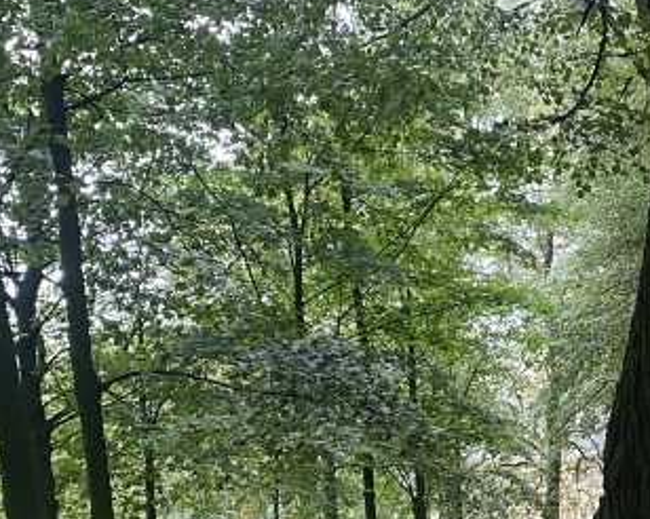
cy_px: 439
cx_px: 883
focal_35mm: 88
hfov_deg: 19.7
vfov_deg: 17.3
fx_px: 1692
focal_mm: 4.25
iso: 125
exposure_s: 1/68
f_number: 1.8
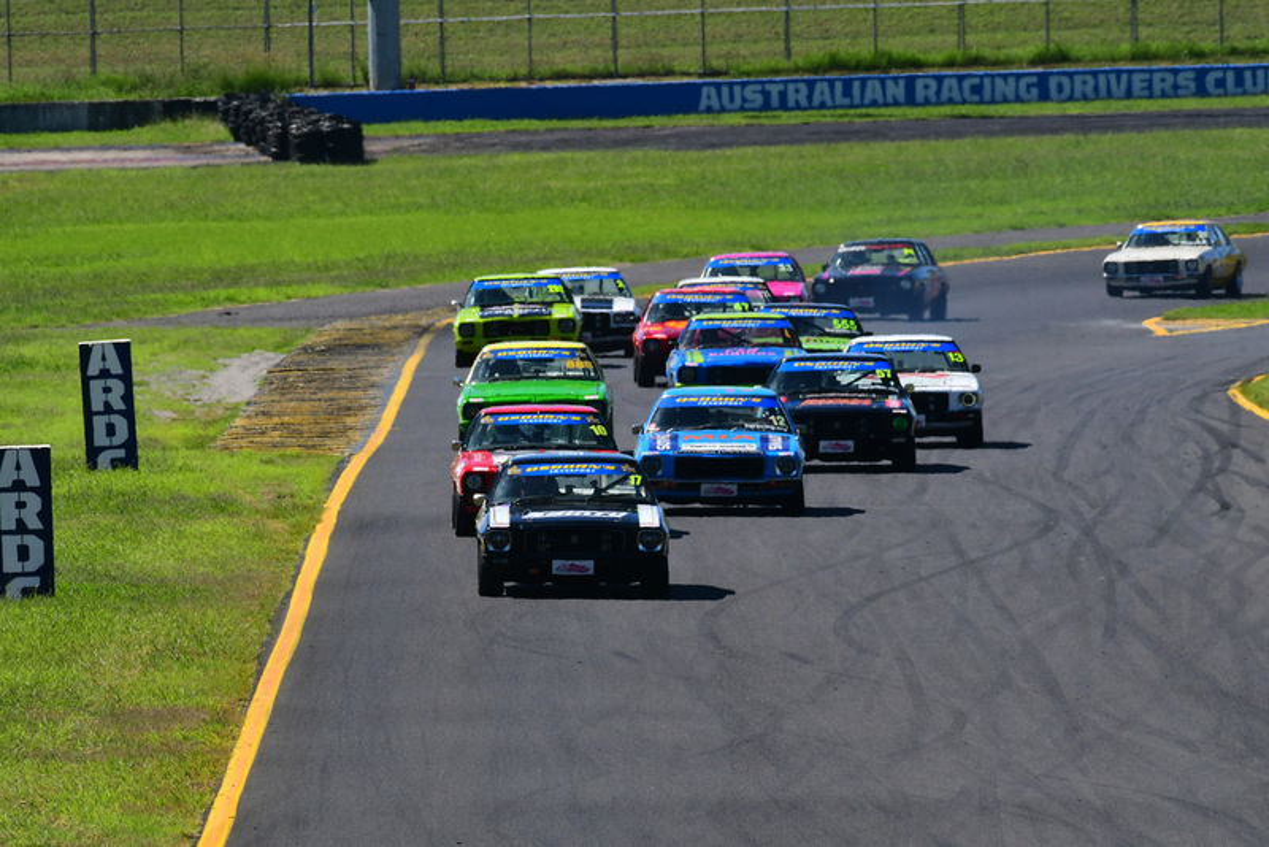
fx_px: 24330
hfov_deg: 3.0
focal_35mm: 690
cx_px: 634
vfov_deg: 2.0
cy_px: 424
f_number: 13
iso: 500
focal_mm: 460
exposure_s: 1/640
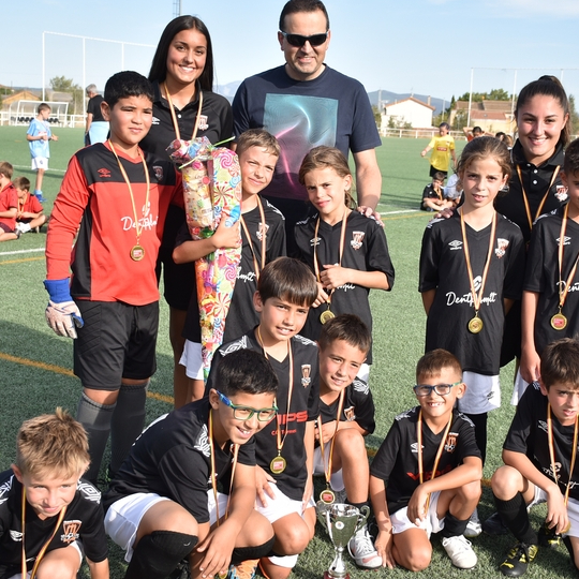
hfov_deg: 33.4
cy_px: 307
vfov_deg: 33.4
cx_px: 298
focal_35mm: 51
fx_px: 965
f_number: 3.8
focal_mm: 24
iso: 100
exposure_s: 1/400
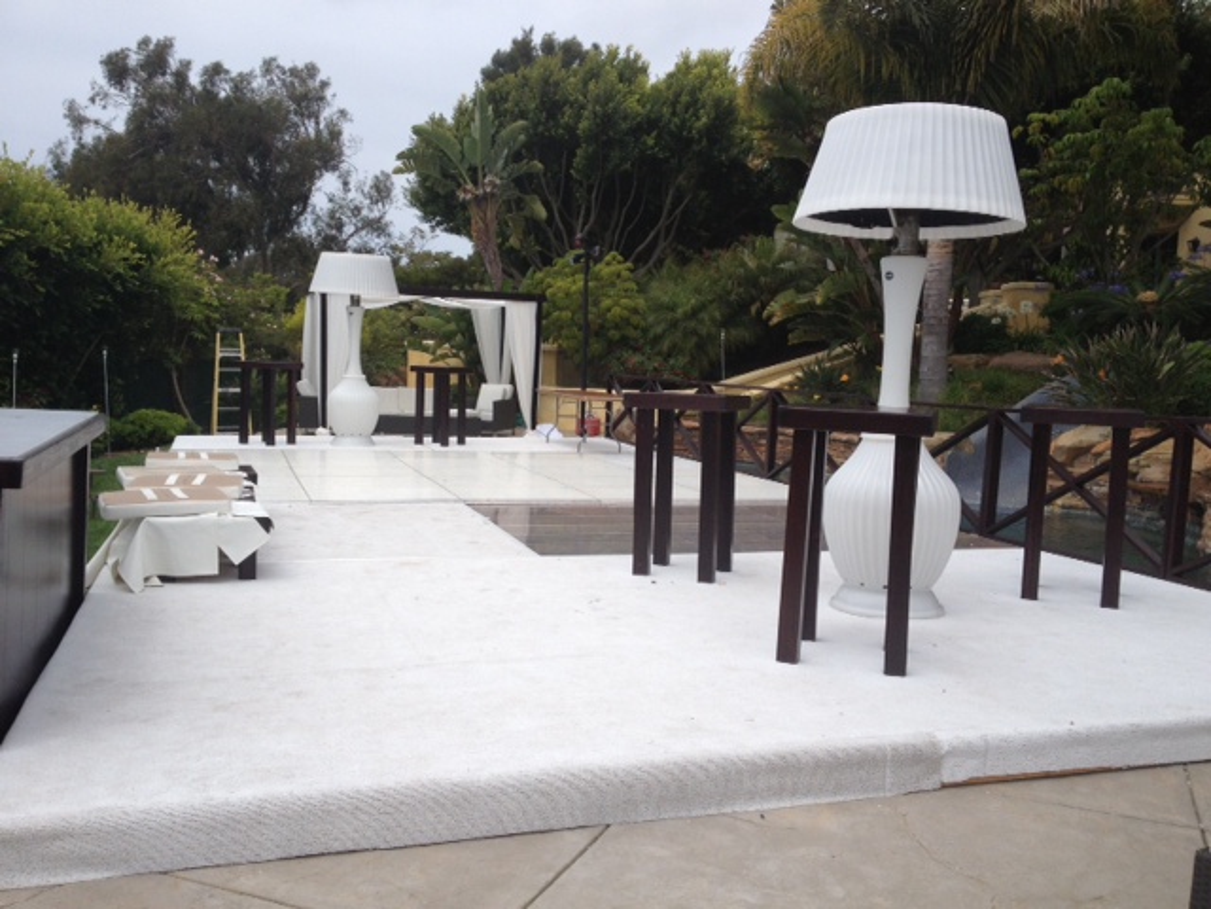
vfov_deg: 40.7
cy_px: 454
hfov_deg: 52.6
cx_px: 606
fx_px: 1224
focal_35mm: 35
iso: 50
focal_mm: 4.28
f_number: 2.4
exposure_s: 1/2404
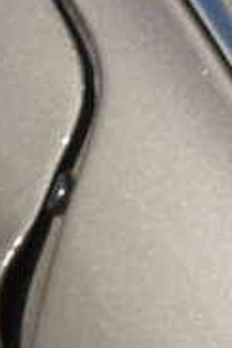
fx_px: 10806
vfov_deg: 1.8
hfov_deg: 1.2
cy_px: 927
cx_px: 1130
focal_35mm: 1118
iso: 200
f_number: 6.3
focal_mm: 102
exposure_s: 1/400
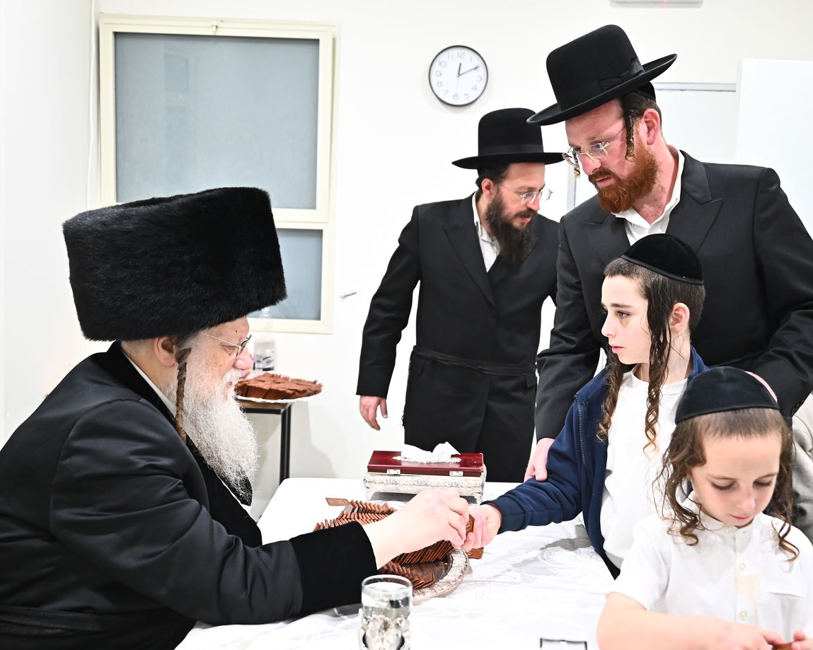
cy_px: 326
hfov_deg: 45.8
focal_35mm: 40
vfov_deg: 37.3
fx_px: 962
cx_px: 426
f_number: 4
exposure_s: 1/160
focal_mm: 35
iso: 3200
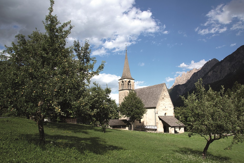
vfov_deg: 49.6
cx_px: 127
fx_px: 176
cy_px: 87
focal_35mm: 26
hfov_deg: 69.3
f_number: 10
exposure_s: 1/400
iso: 200
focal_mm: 24
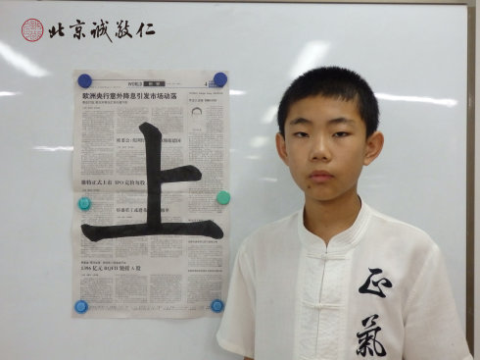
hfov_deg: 46.8
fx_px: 554
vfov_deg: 35.9
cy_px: 180
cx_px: 240
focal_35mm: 40
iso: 640
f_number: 3.7
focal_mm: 7.3
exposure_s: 1/80
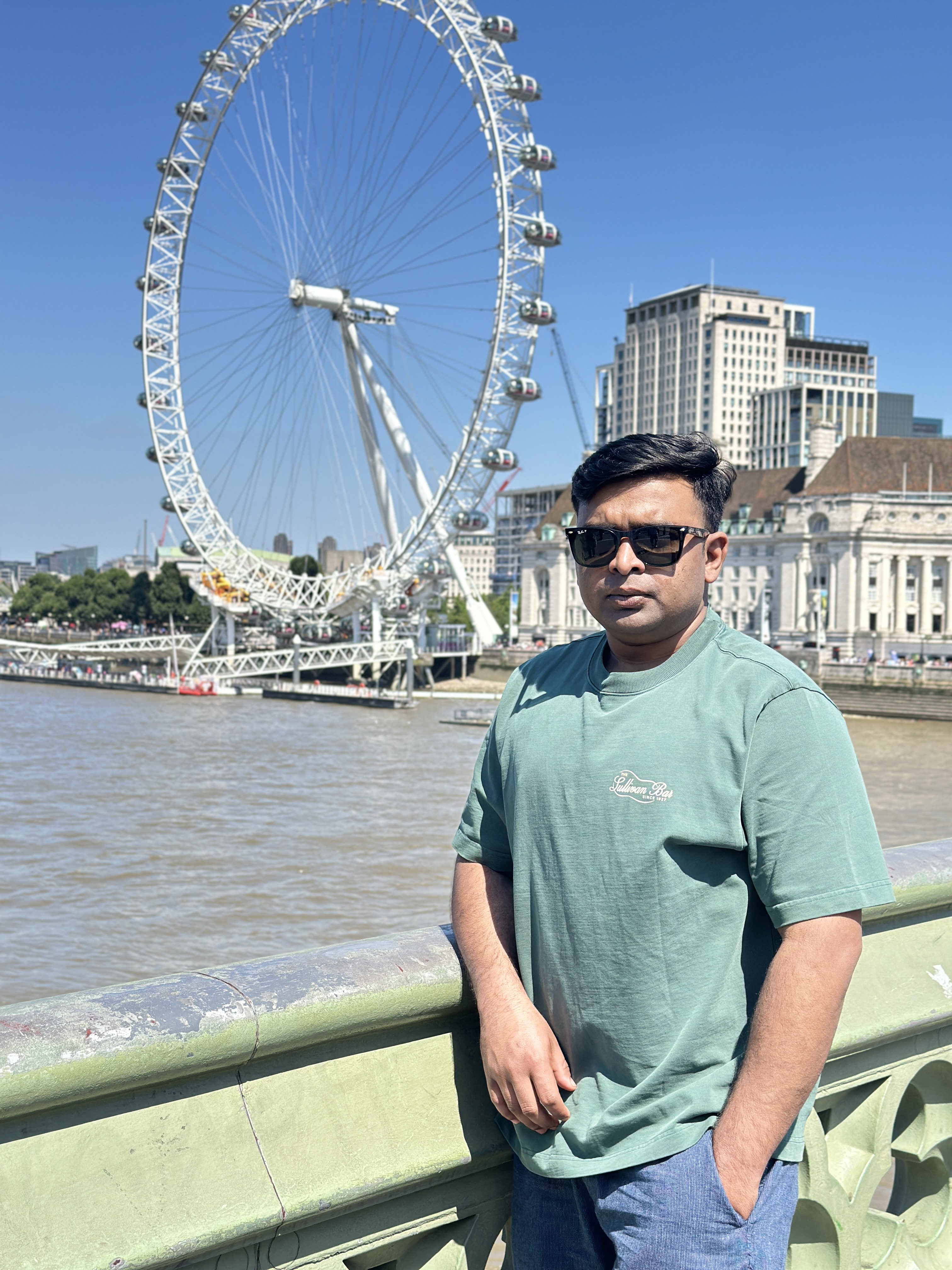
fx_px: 1760
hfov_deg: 30.3
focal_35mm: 48
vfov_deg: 39.7
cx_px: 476
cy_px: 635
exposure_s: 1/2304
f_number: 1.78
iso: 100
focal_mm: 6.86
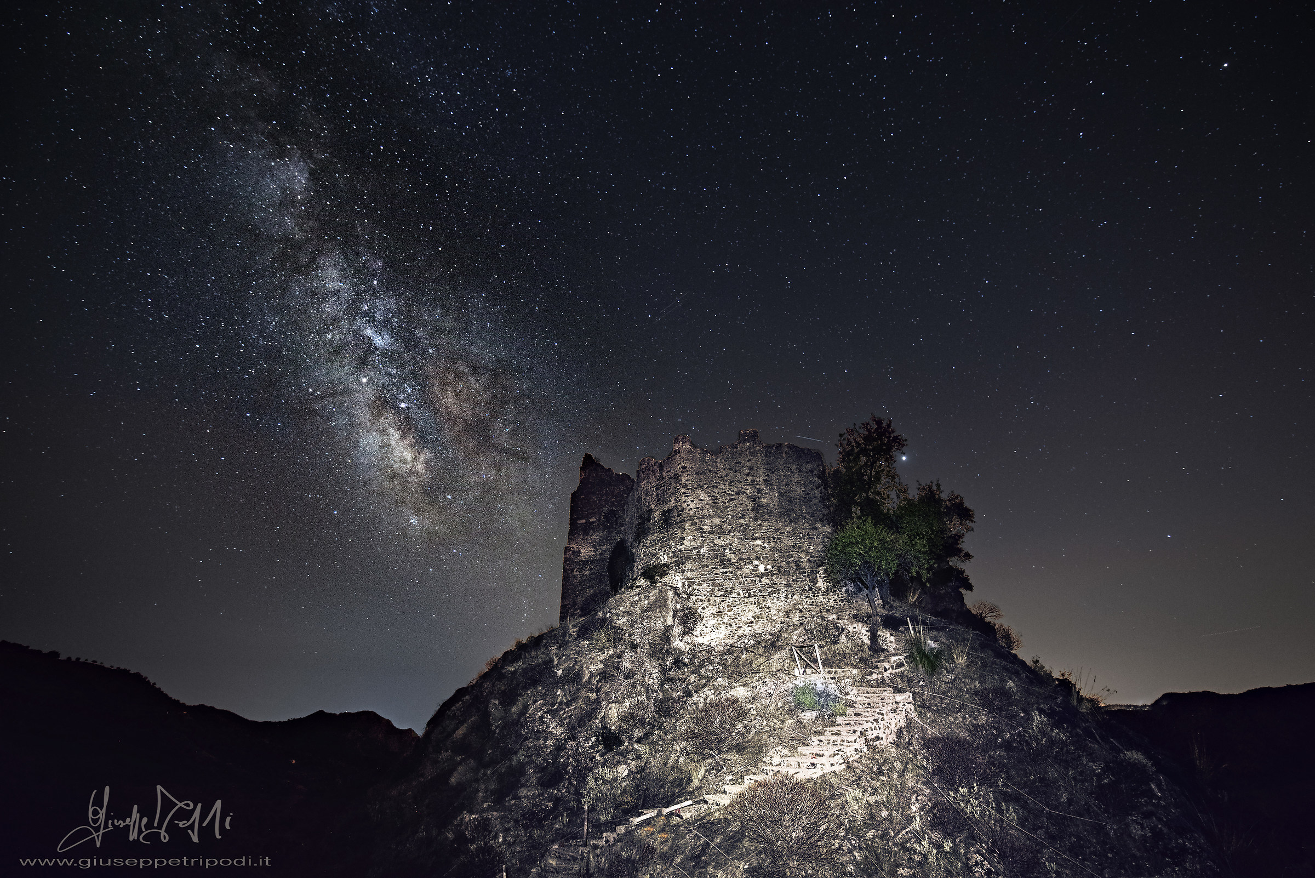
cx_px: 658
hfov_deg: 100.4
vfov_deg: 77.4
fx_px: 548
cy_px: 439
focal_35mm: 15
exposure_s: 15
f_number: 2.8
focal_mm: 15
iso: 3200
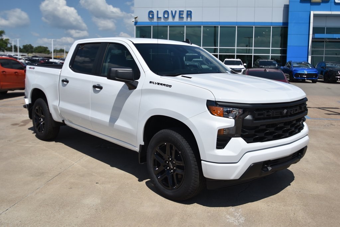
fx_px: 340
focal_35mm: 36
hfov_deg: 53.1
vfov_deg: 36.9
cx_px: 170
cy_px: 114
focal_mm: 24
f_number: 4.5
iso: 100
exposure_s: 1/1600
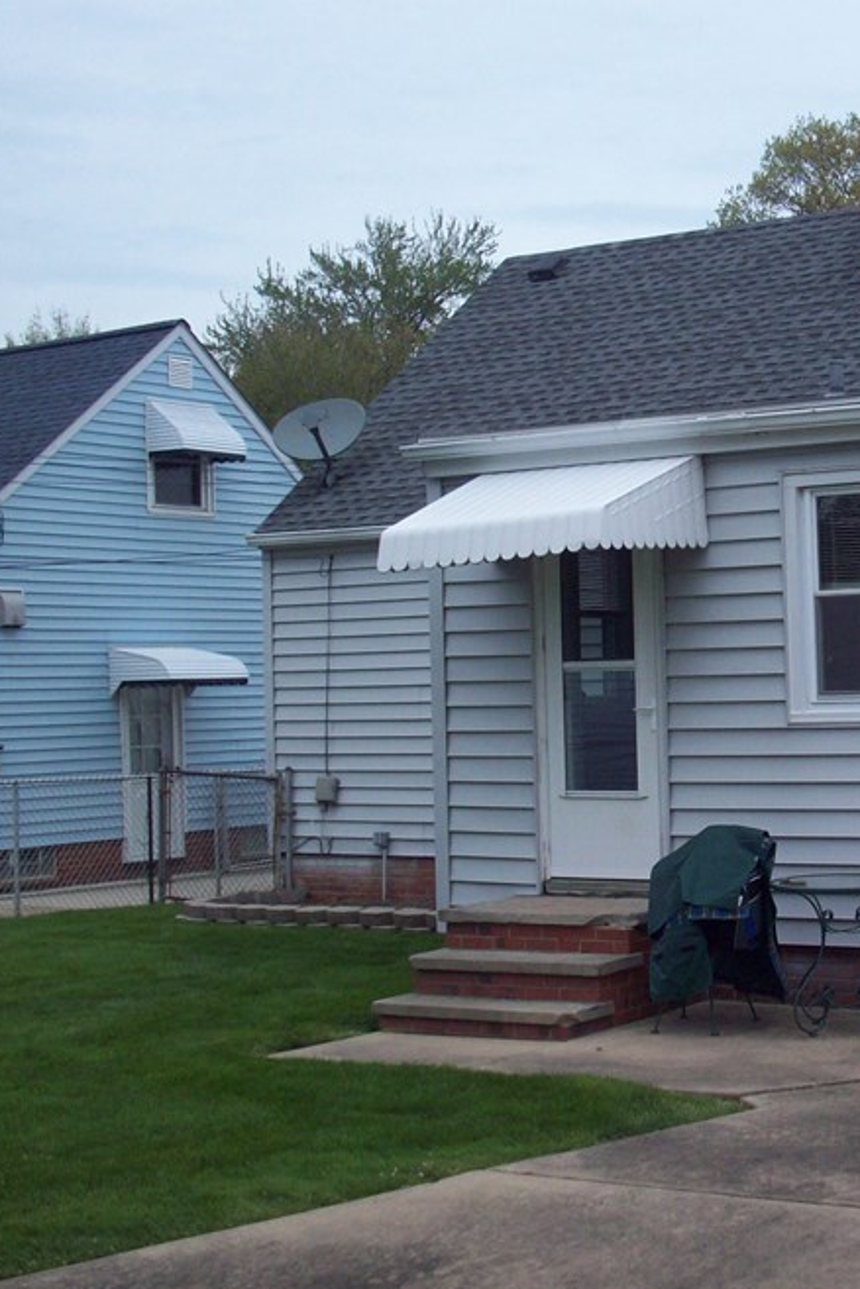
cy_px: 628
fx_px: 2150
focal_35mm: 60
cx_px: 819
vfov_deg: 33.4
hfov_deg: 21.9
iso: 80
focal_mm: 6.2
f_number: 5.6
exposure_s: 1/360
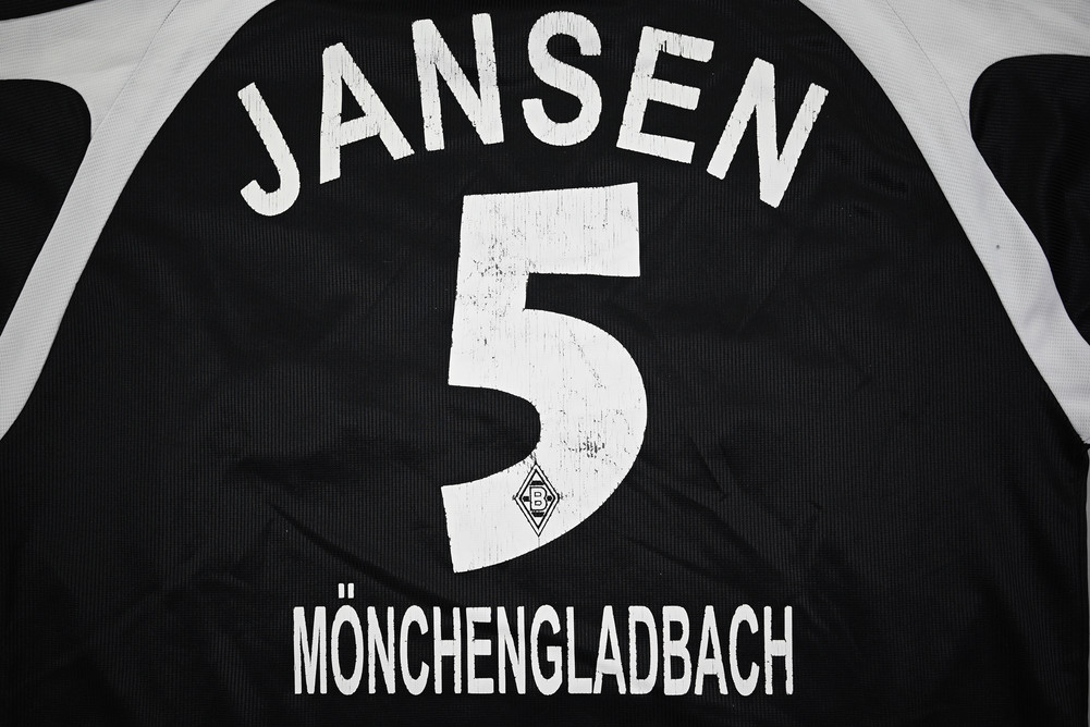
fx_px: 1015
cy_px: 364
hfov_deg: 56.5
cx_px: 545
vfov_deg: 39.4
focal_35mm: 34
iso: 200
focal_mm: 33.5
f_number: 5
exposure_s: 1/125
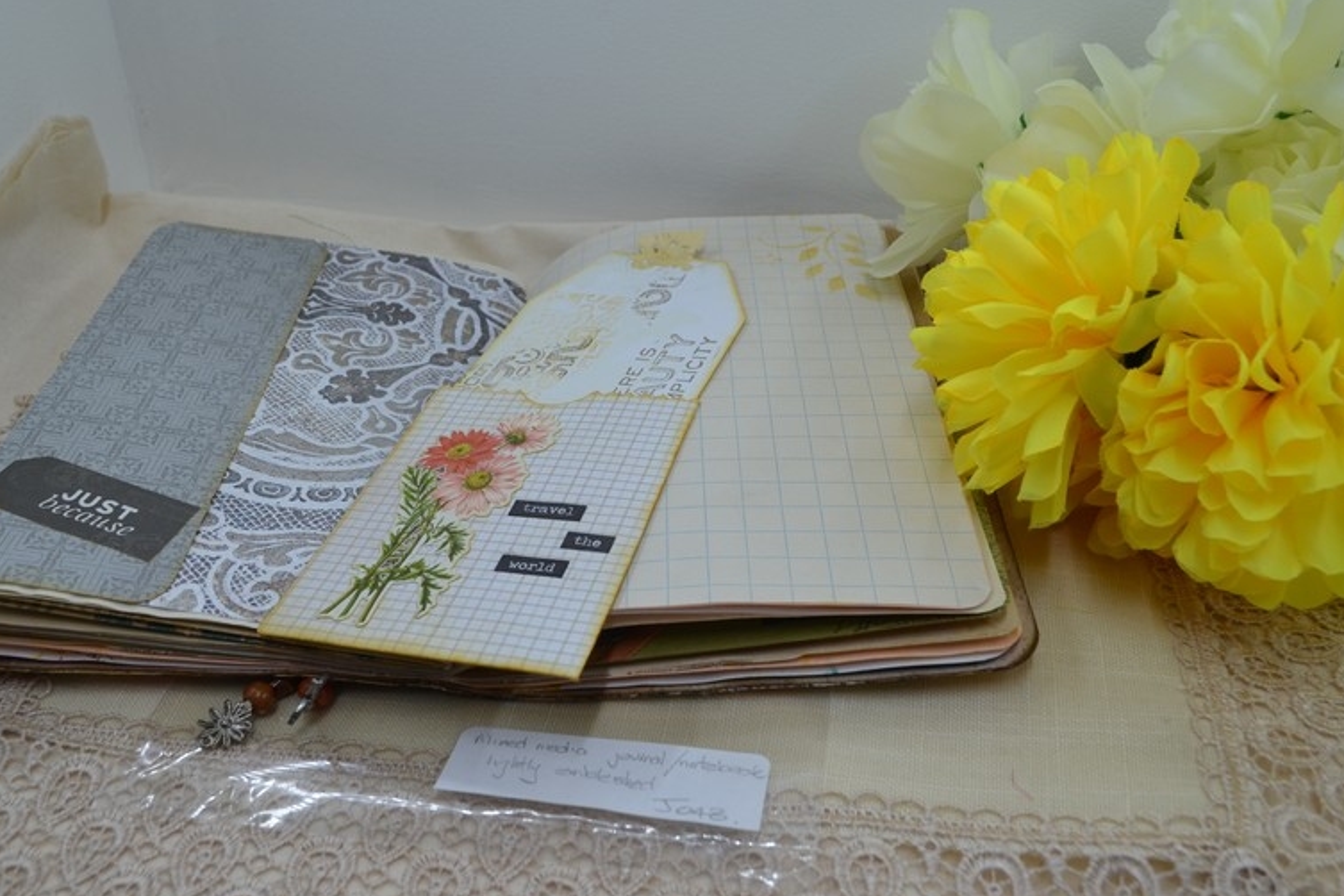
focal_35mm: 35
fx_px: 1307
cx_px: 641
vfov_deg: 37.8
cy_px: 436
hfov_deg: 54.4
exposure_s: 1/60
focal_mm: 22
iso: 360
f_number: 8
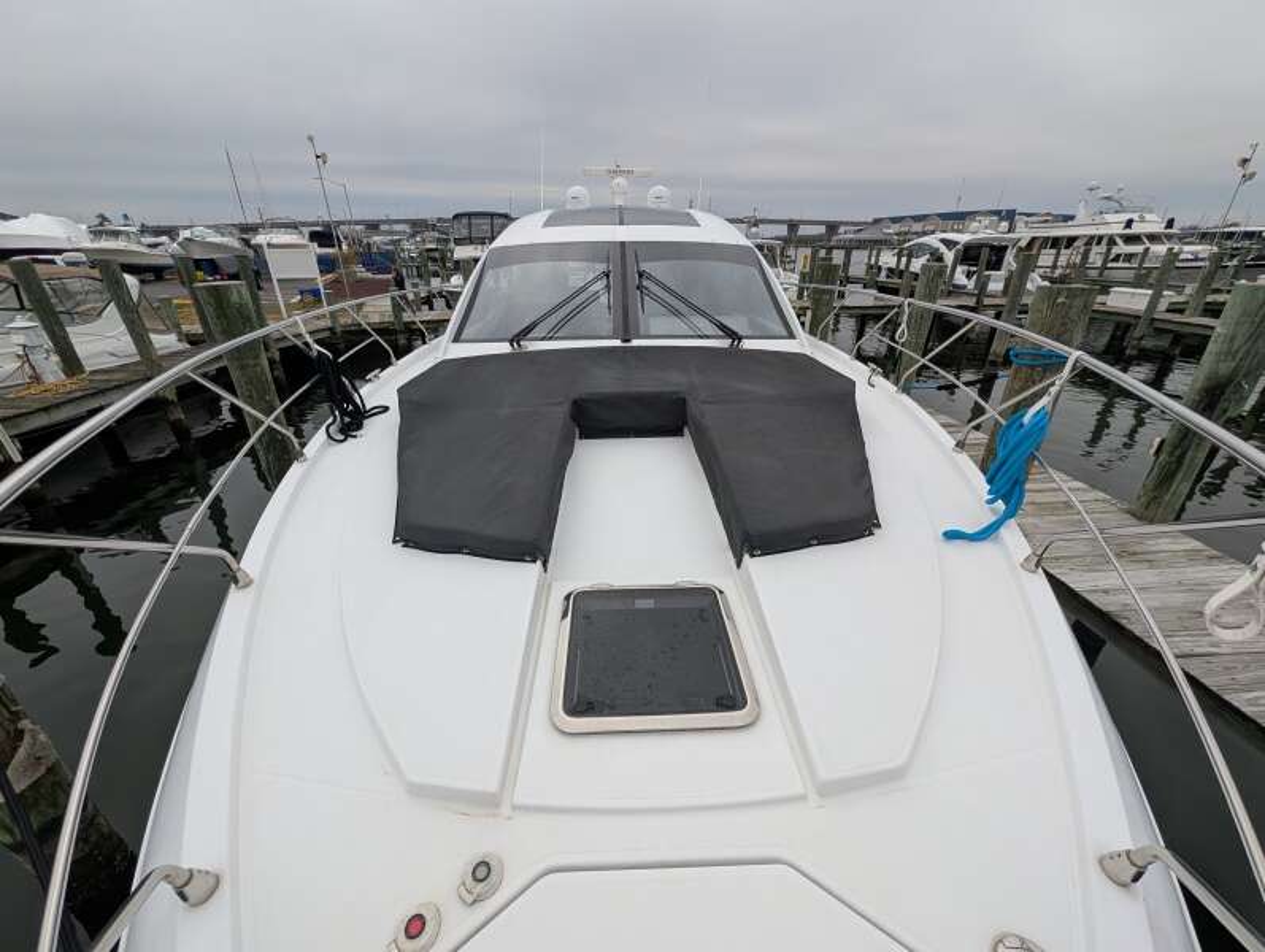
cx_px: 632
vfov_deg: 94.6
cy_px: 476
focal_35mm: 12
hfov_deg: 110.5
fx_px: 439
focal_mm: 2.02
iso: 60
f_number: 1.7
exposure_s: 1/3257
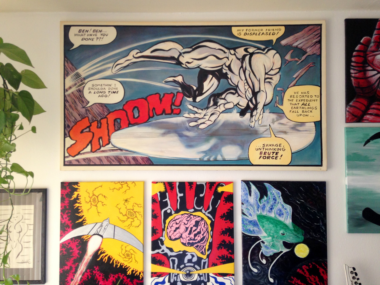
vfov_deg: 42.9
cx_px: 190
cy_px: 142
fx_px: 362
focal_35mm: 33
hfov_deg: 55.4
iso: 125
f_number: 2.4
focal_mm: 4.13
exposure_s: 1/20
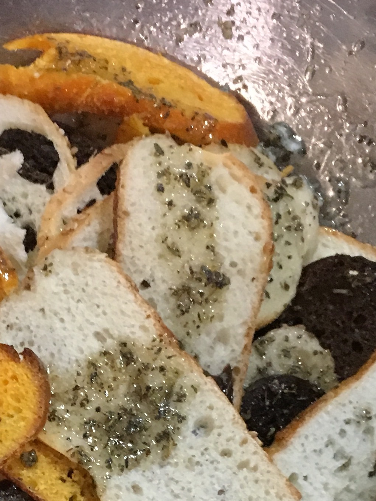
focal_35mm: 86
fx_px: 1246
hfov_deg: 17.0
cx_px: 74
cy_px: 527
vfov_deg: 21.8
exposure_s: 1/30
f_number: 2.2
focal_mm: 4.15
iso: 200
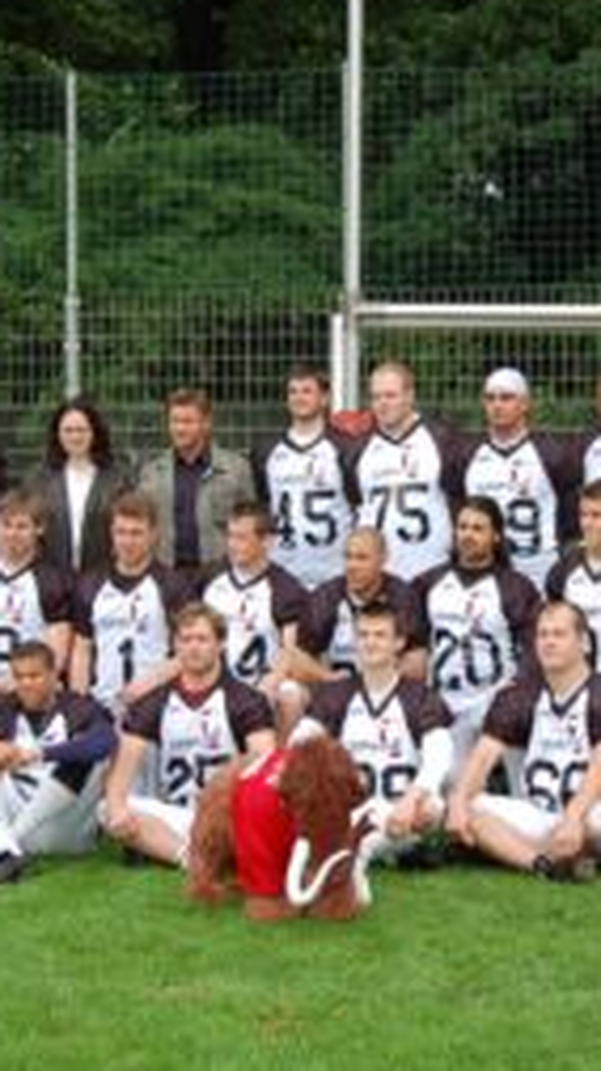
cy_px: 504
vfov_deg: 29.0
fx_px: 2072
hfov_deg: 16.4
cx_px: 425
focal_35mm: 73
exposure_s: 1/160
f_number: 6.3
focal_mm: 26
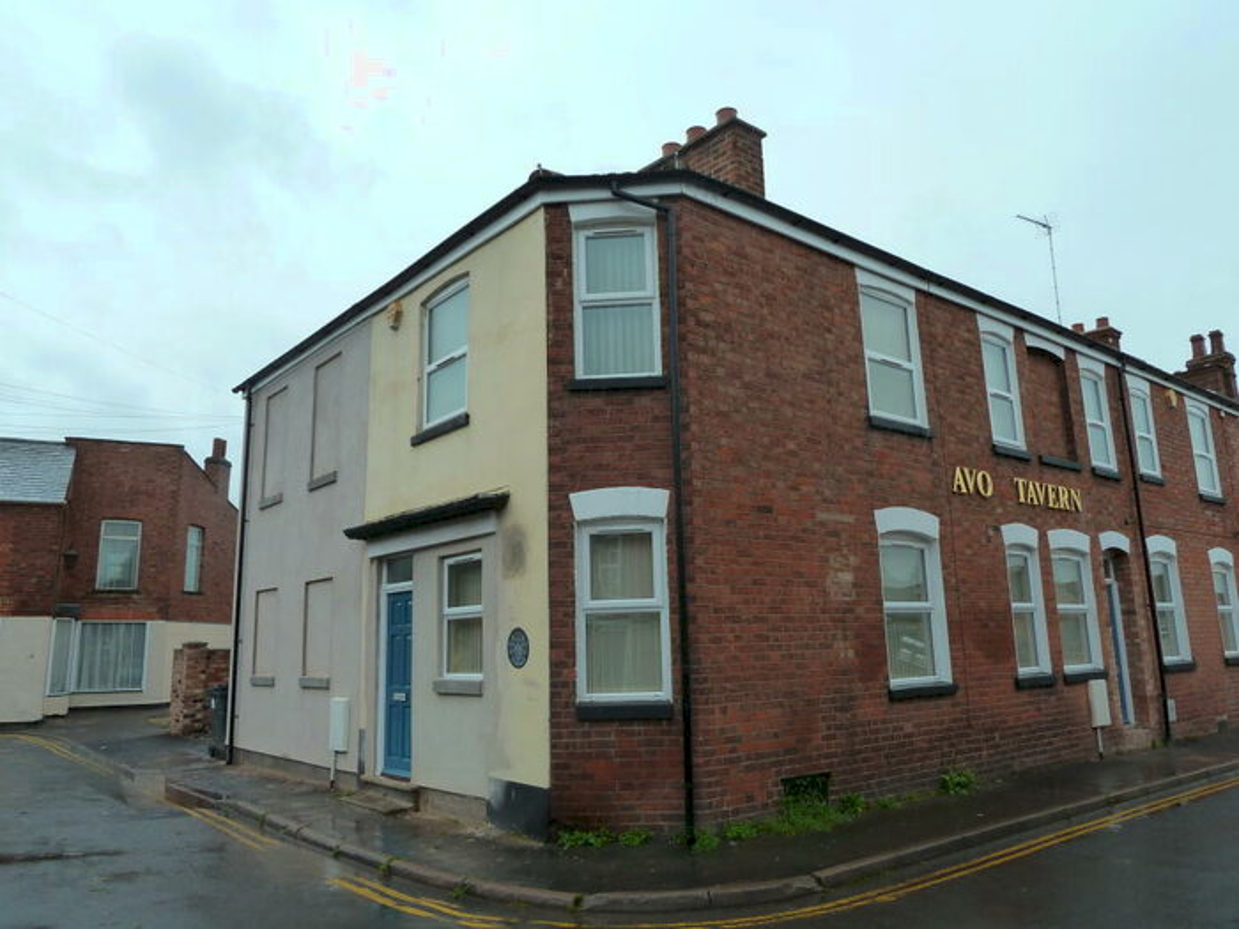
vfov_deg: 54.9
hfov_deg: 69.4
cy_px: 464
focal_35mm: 25
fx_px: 895
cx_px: 620
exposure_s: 1/200
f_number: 4
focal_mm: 4.1
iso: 125
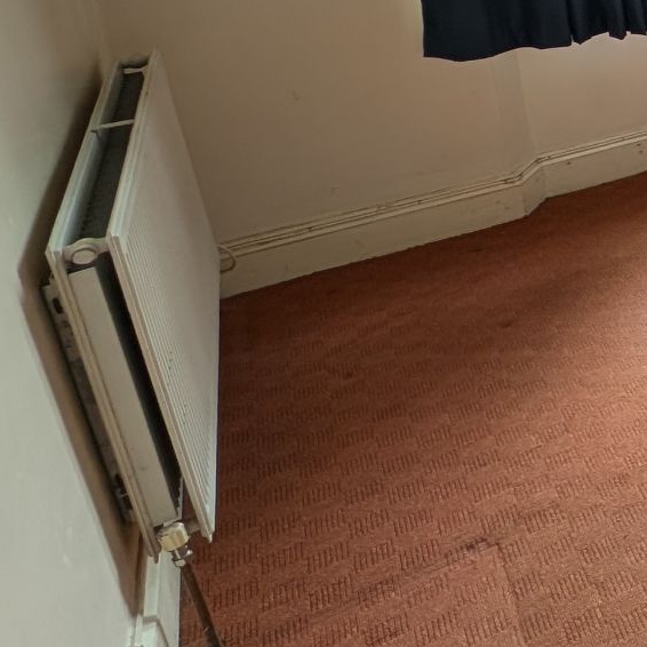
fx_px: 952
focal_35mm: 45
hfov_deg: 19.5
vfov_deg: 33.6
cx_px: 1291
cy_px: -31
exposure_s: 1/145
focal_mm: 2.23
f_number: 1.95
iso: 35
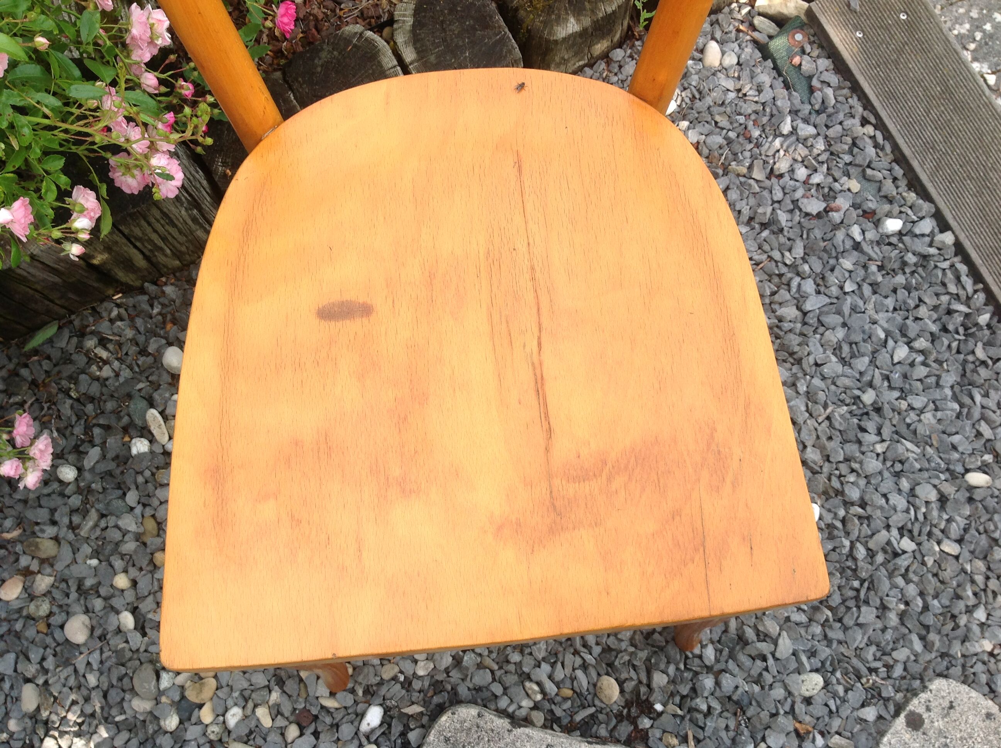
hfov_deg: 52.7
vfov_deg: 40.6
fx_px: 1011
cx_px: 500
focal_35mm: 35
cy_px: 374
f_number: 2.4
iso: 50
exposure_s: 1/219
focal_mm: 4.28
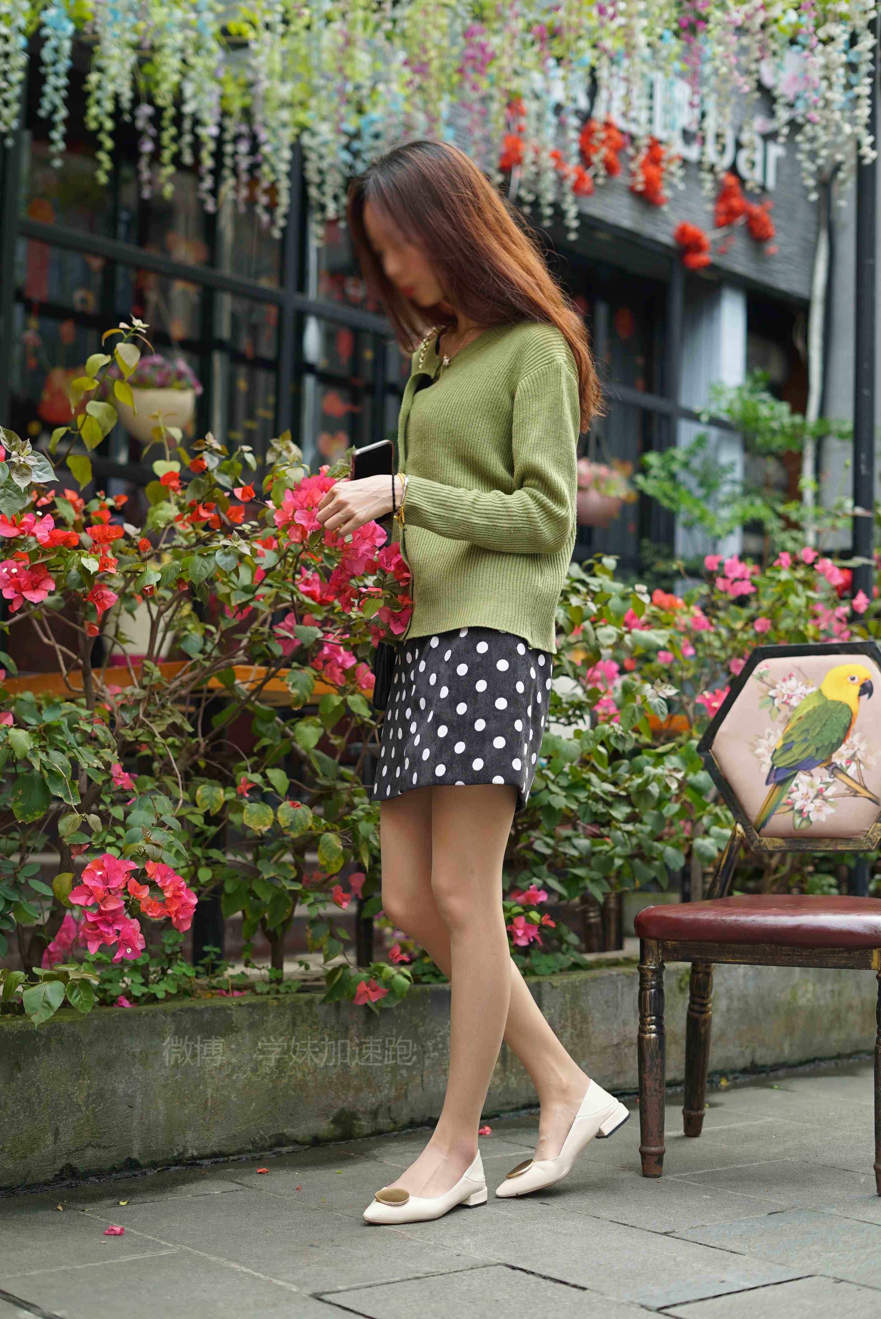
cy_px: 660
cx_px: 440
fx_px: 1833
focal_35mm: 50
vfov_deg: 39.6
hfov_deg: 27.0
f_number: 2.8
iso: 100
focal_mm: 50
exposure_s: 1/200
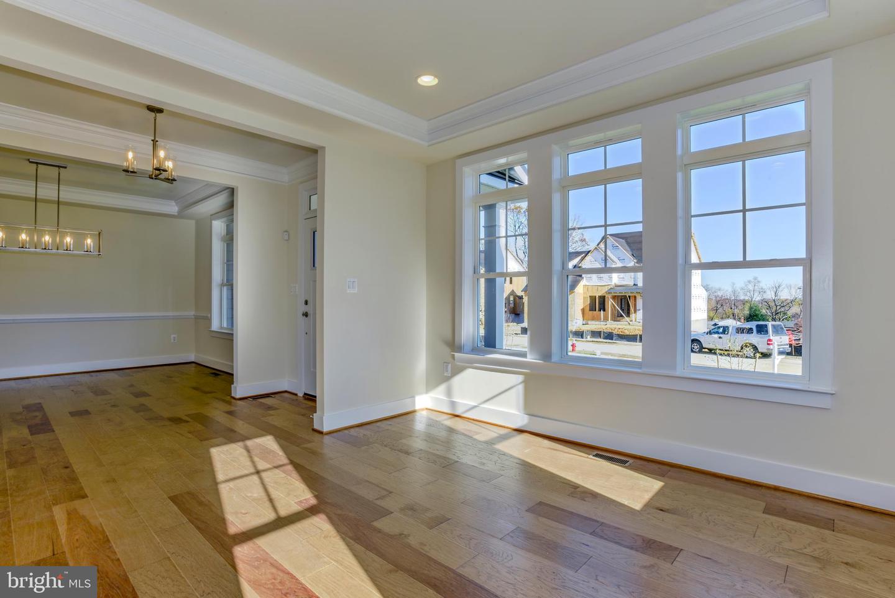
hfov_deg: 93.3
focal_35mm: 17
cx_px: 448
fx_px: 423
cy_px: 299
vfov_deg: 70.5
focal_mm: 17
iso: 100
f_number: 18
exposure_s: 1/50
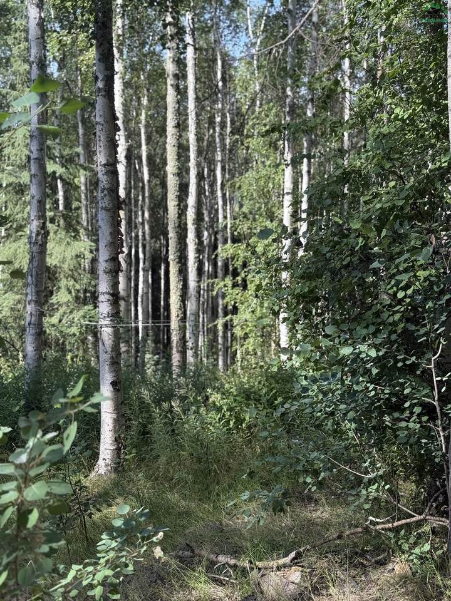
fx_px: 834
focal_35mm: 48
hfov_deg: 30.3
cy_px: 300
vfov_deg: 39.7
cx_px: 226
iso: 80
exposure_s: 1/719
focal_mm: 6.76
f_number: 1.78
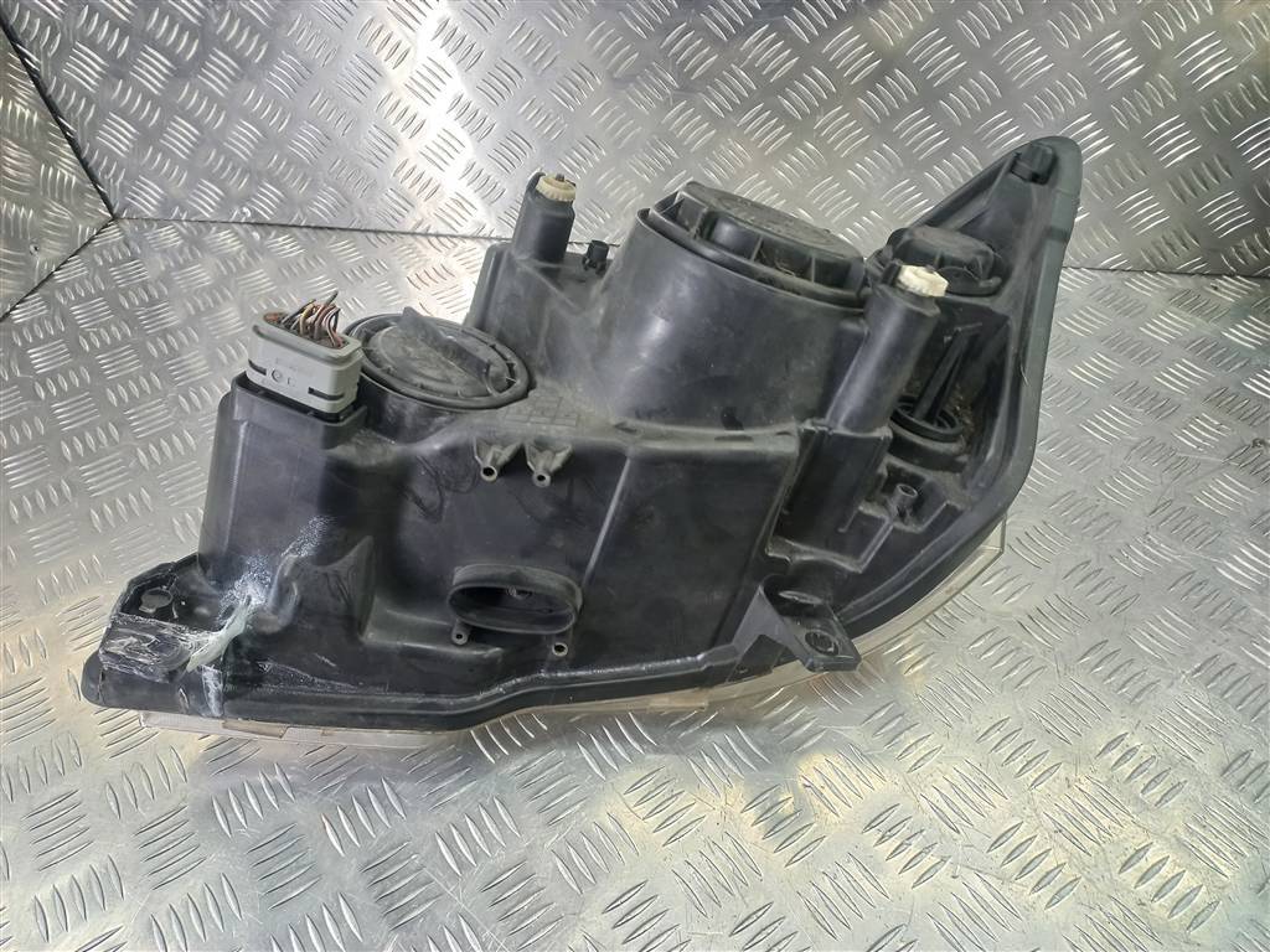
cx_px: 635
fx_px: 917
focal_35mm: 25
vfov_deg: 54.9
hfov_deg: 69.4
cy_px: 476
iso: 125
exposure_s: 1/50
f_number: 1.8
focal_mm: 4.6
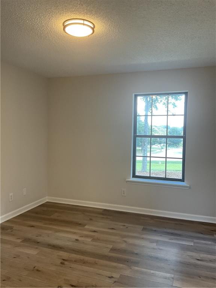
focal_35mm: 29
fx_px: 241
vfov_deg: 61.7
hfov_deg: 48.2
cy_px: 144
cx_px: 108
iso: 50
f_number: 1.8
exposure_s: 1/60
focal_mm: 3
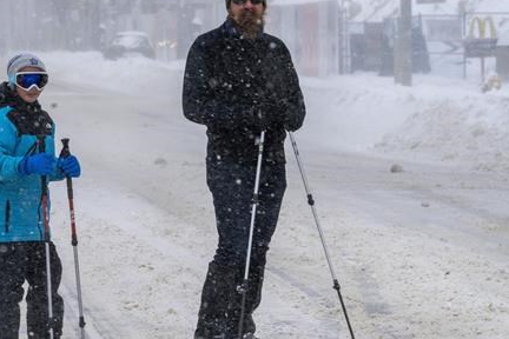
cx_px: 201
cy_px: 143
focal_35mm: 301
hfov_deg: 6.8
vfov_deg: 4.6
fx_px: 4255
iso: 1600
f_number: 14
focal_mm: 200
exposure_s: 1/500
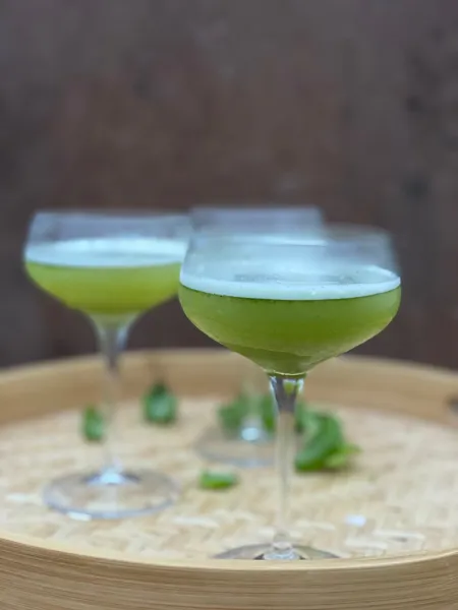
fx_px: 917
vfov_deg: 36.8
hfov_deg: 28.0
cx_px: 229
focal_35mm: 52
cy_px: 305
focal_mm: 6
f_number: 2
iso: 250
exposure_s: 1/40
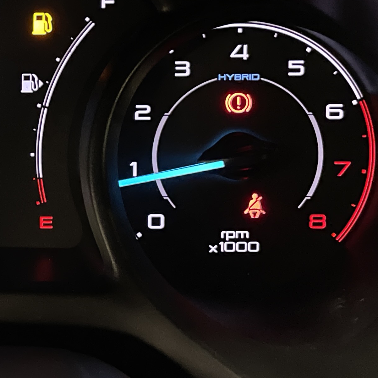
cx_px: -107
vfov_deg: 22.3
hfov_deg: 20.6
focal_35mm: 77
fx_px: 951
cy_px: 109
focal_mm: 4.2
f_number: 1.6
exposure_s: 1/29
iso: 1250
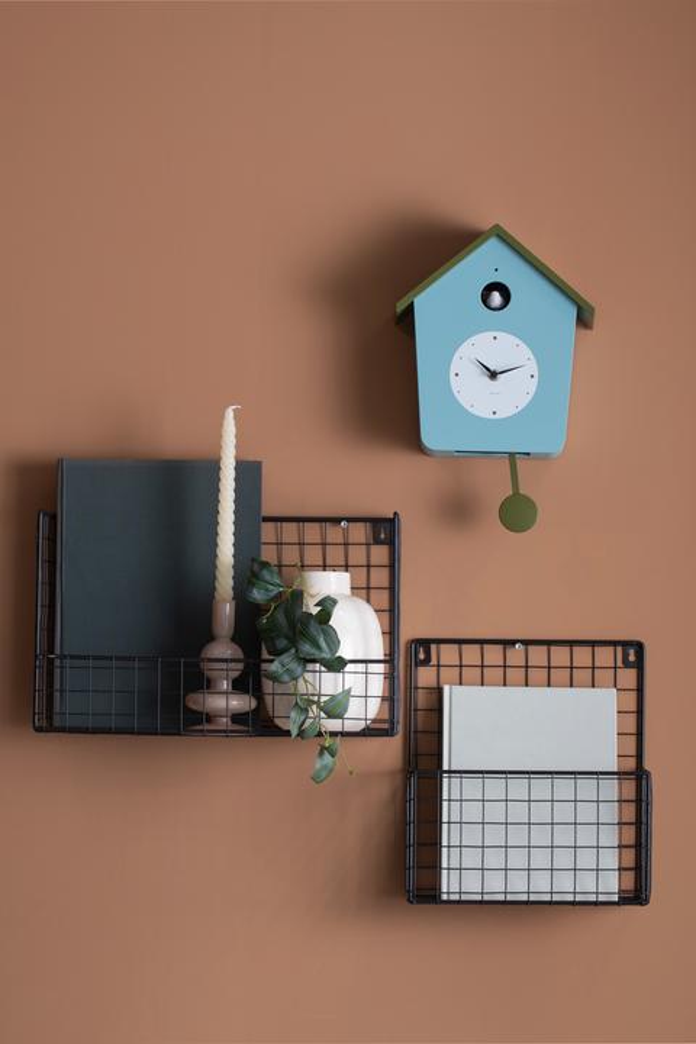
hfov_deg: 14.4
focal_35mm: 95
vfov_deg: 21.5
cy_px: 522
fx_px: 2755
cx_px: 348
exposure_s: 1/125
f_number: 10
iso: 125
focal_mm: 95
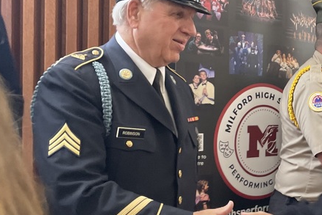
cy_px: 145
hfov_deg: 29.3
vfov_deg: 21.5
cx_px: 341
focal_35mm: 63
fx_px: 563
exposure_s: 1/60
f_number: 1.6
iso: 200
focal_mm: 4.2
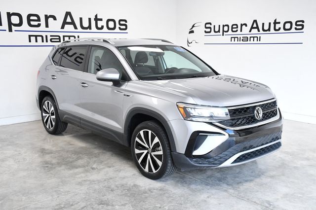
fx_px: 342
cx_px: 158
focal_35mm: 39
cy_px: 105
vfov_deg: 34.2
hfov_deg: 49.6
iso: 2500
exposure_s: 1/250
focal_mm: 26
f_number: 8
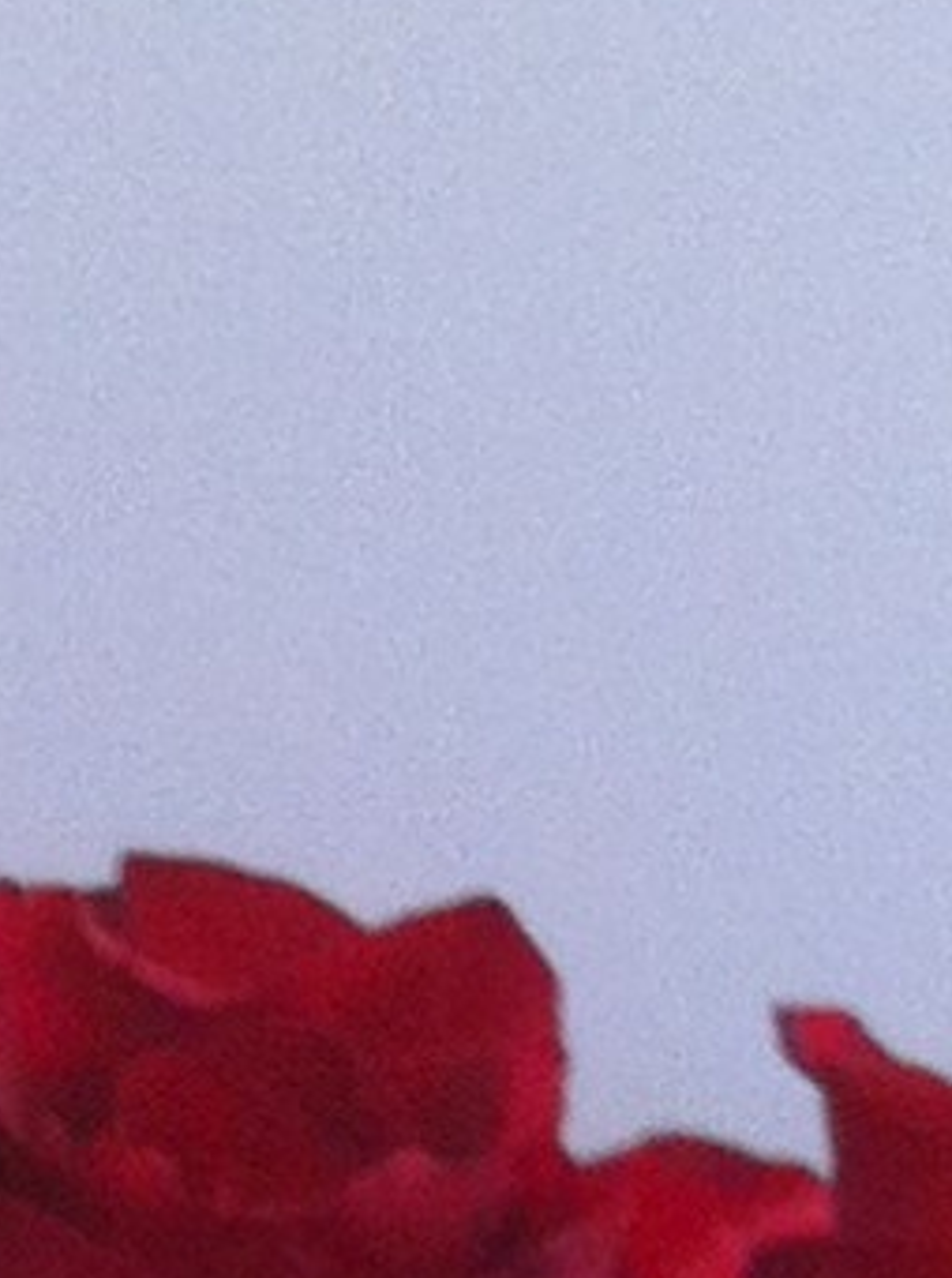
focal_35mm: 263
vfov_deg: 6.7
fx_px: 9687
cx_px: 105
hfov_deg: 5.6
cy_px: 4085
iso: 100
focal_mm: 3.85
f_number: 2.8
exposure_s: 1/15
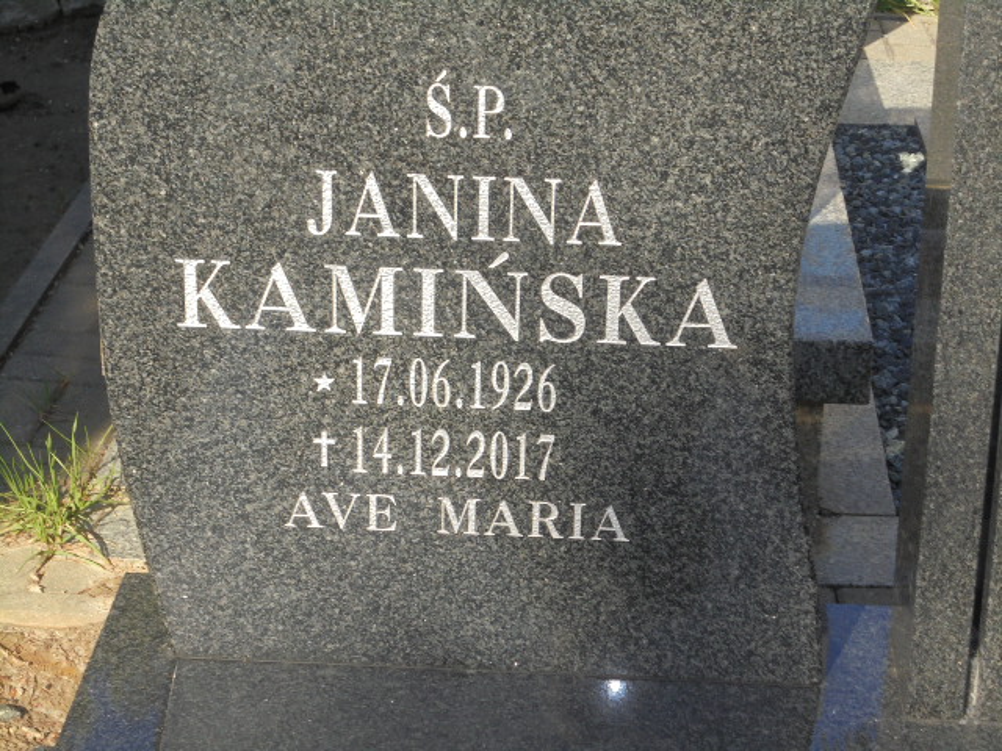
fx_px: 2403
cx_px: 501
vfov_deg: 17.8
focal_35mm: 83
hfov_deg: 23.6
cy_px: 376
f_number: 6.7
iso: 100
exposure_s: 1/200
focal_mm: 14.9
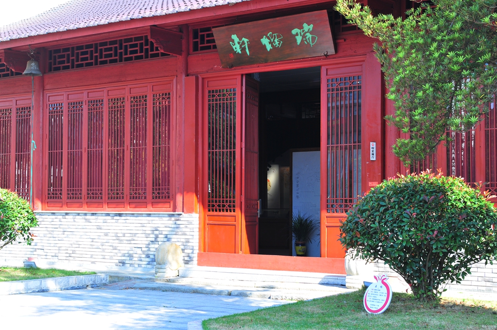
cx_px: 248
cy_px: 165
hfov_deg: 35.1
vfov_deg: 23.7
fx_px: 786
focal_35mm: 57
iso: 200
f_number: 8
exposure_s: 1/60
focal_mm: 38
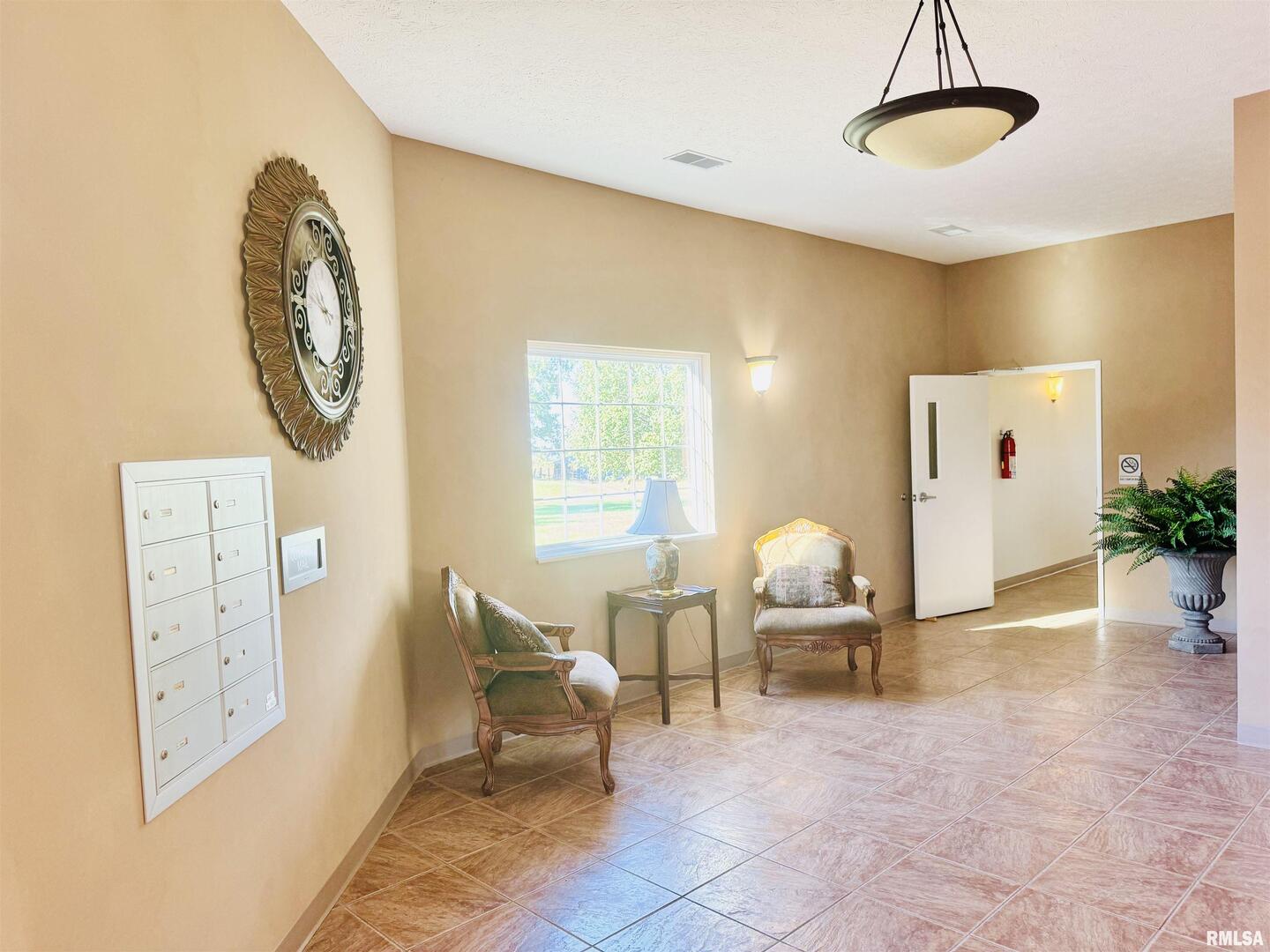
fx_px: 881
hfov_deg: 71.6
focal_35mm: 24
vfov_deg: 56.8
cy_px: 476
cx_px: 635
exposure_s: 1/60
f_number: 1.78
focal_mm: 6.76
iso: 125
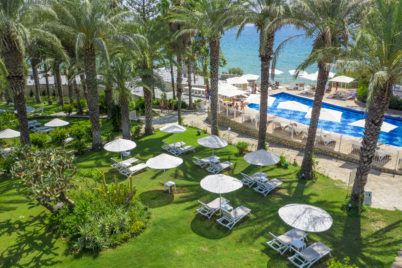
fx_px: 313
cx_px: 201
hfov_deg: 65.5
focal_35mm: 28
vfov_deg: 46.4
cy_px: 134
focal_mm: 10.26
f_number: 4
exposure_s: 1/80
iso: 100
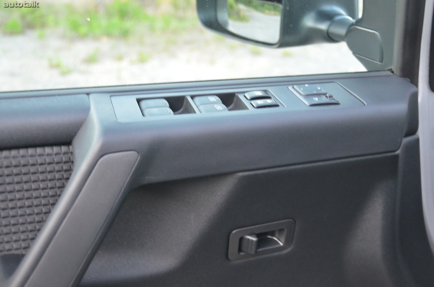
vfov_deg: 28.0
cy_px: 144
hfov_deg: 41.2
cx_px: 217
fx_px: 577
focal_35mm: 48
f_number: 4
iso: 1600
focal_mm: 32
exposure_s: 1/60
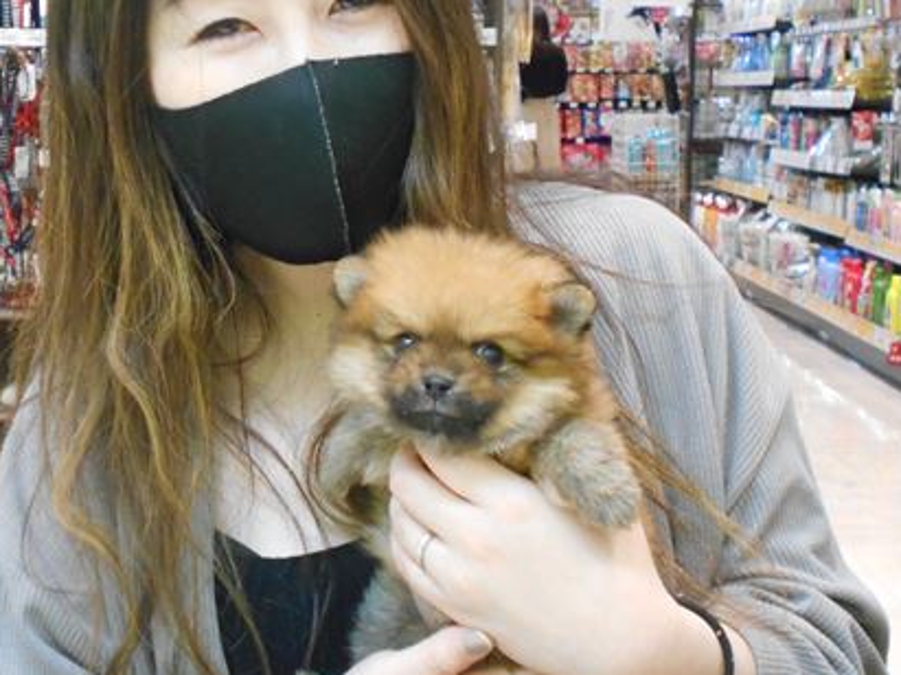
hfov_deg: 33.7
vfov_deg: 25.6
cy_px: 281
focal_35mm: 57
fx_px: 1483
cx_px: 357
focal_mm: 6.7
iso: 800
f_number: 3.9
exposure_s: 1/50
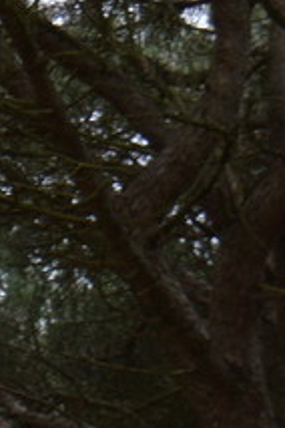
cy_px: 809
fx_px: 3420
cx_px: -644
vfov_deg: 6.9
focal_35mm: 288
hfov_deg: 4.5
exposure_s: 1/125
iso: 220
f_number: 5.6
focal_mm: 32
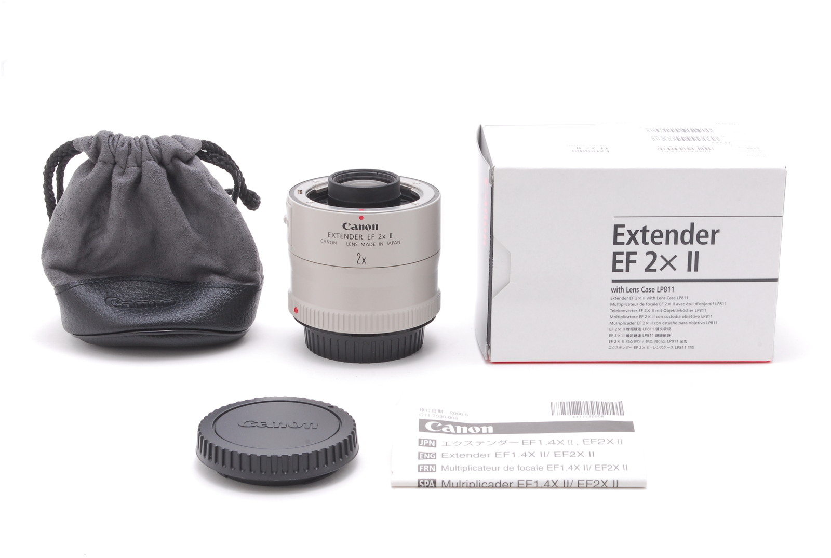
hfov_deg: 24.6
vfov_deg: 16.6
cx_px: 416
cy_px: 279
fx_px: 1908
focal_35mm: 82
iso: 200
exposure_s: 1/100
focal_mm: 55
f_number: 20
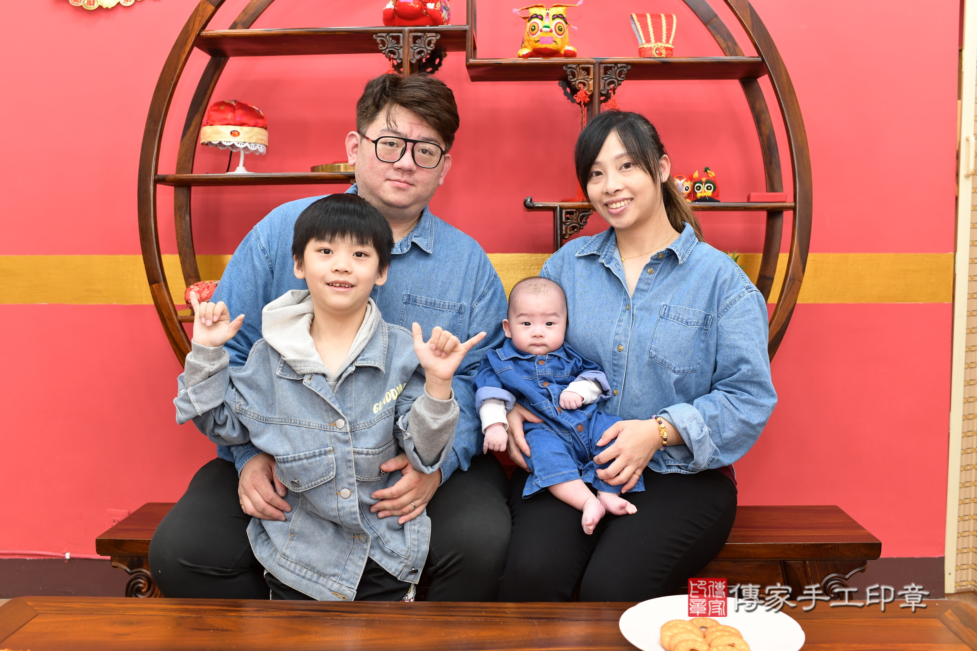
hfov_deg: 54.4
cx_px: 488
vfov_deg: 37.9
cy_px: 326
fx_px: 950
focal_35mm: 35
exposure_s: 1/200
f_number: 4.5
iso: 800
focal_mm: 35
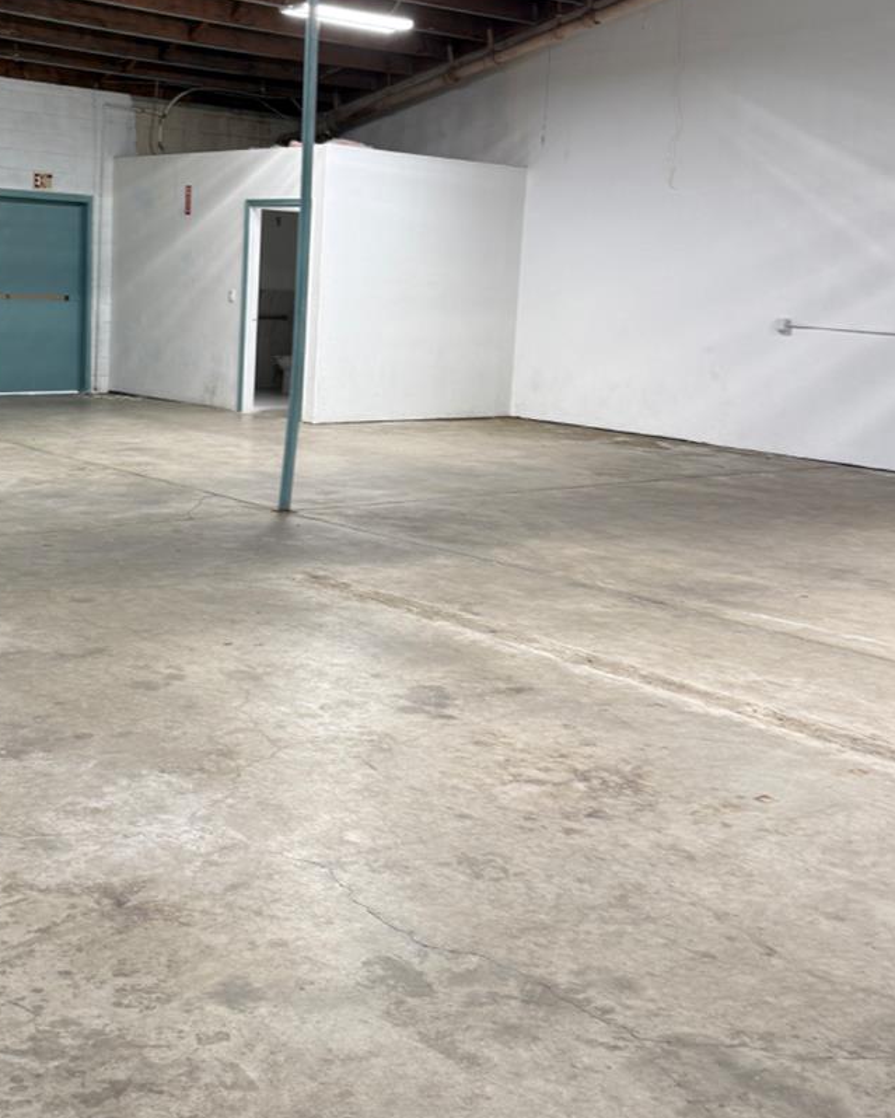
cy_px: 407
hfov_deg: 33.6
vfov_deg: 41.6
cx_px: 251
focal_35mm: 44
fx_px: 1456
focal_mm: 6.76
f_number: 1.78
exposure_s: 1/60
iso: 100
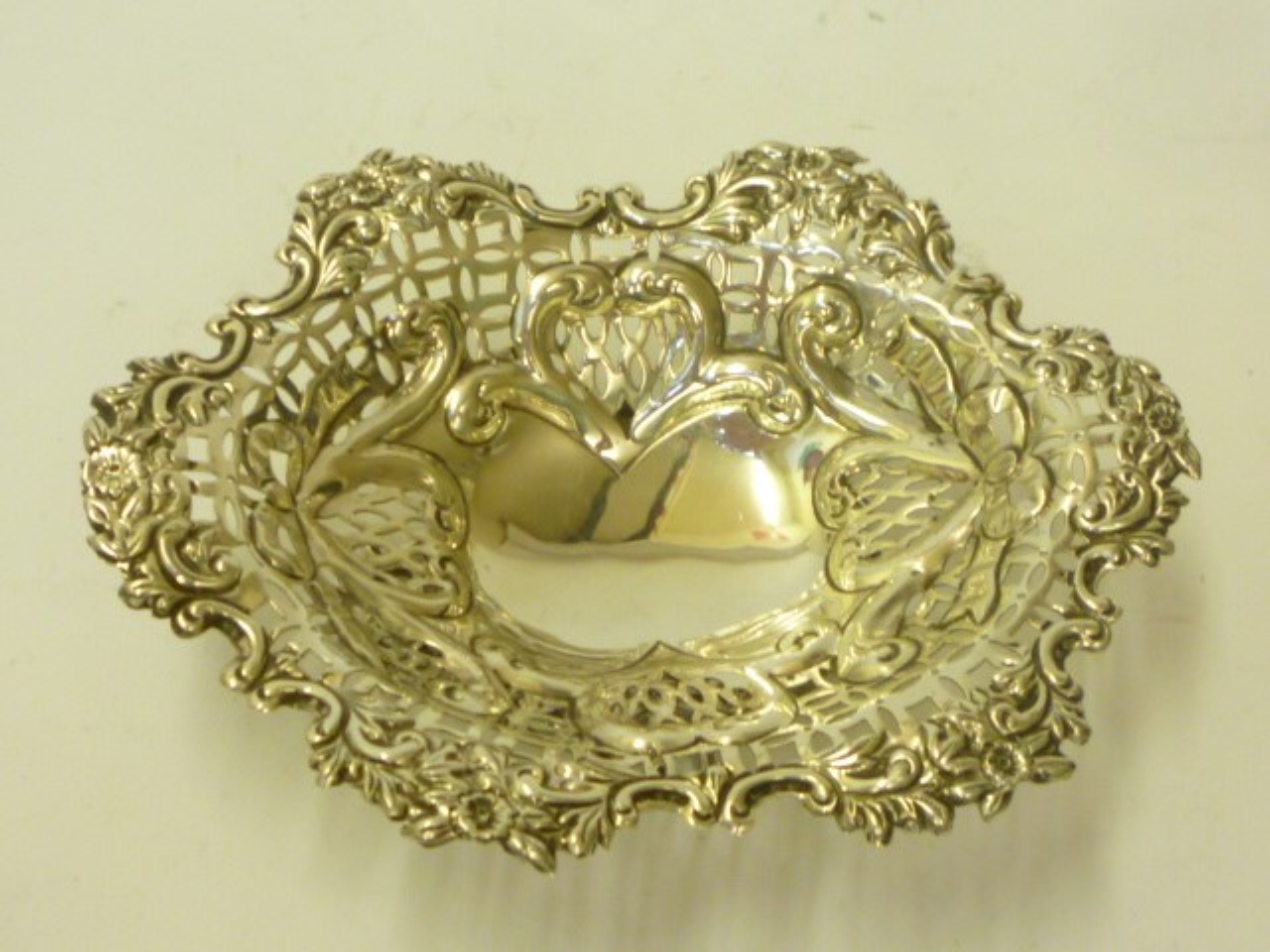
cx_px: 635
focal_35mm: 59
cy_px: 476
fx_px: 2165
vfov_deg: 24.8
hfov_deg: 32.7
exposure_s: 1/30
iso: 160
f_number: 3.3
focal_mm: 5.3
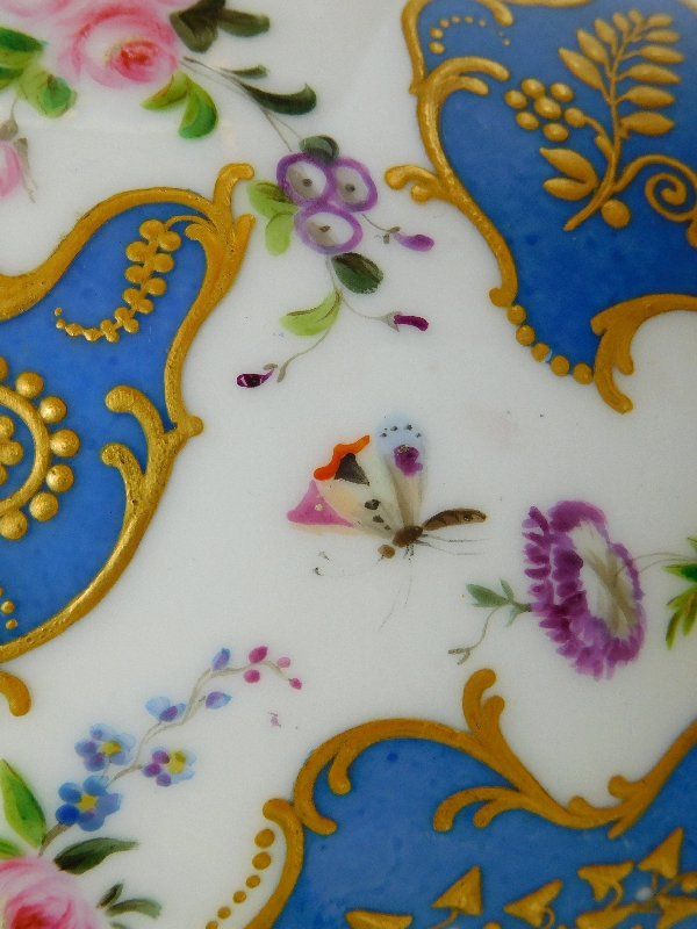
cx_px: 348
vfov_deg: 52.6
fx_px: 940
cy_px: 464
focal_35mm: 35
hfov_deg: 40.7
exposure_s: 1/40
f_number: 3.8
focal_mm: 6.2
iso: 125
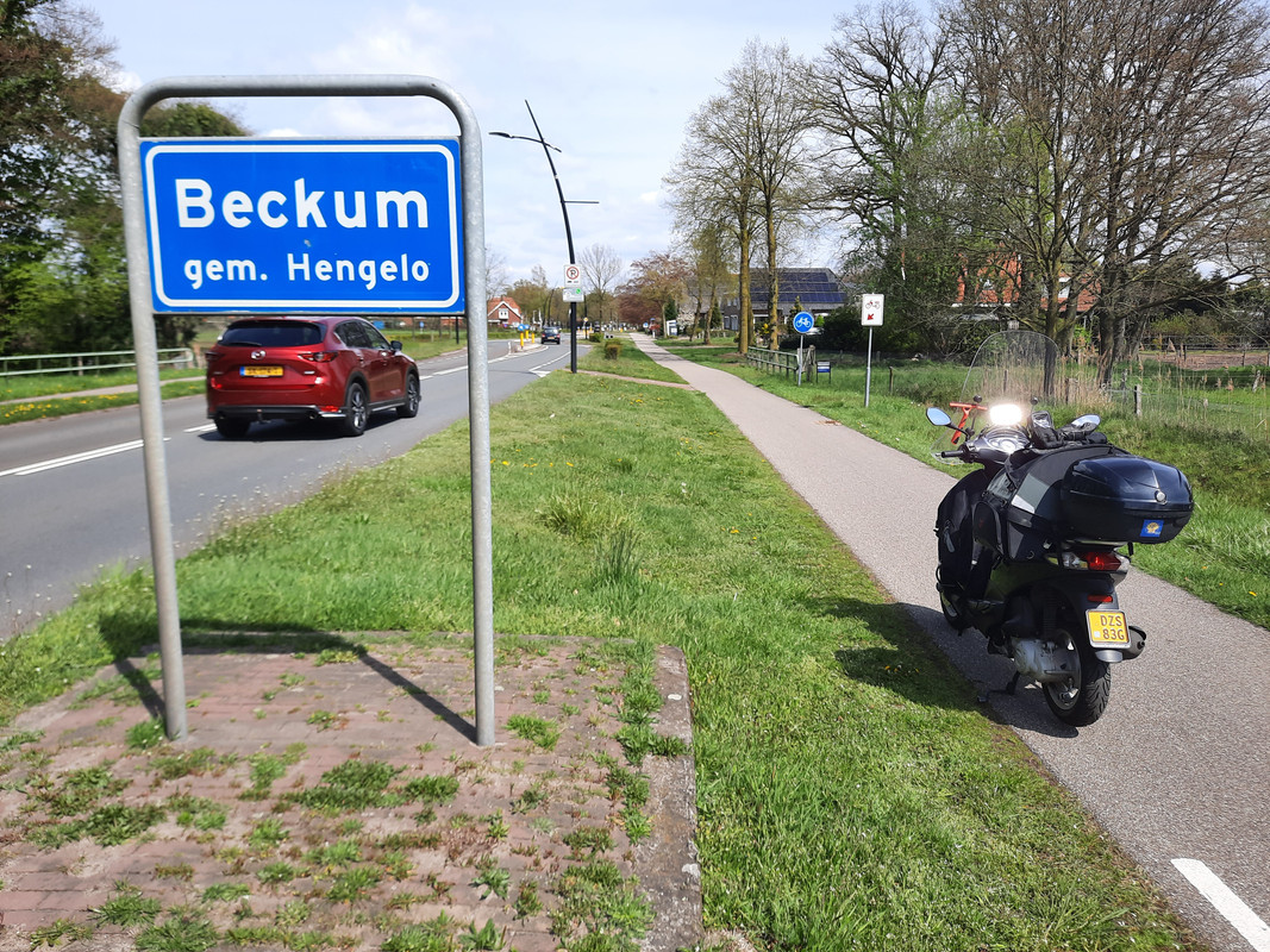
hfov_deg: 69.4
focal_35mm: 25
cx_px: 635
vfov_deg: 54.9
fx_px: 917
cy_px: 476
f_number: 2
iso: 32
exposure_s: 1/817
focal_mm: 4.6
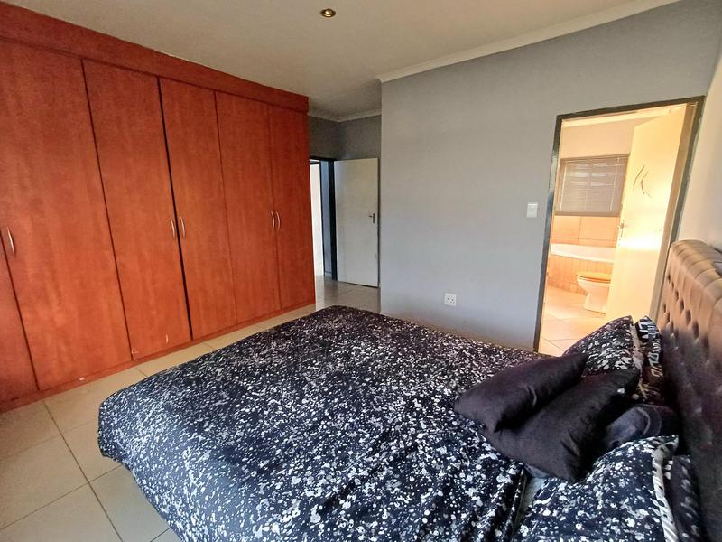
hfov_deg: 94.5
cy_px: 271
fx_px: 334
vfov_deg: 78.1
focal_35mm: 16
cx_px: 361
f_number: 2.2
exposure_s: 1/25
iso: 200
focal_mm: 1.64
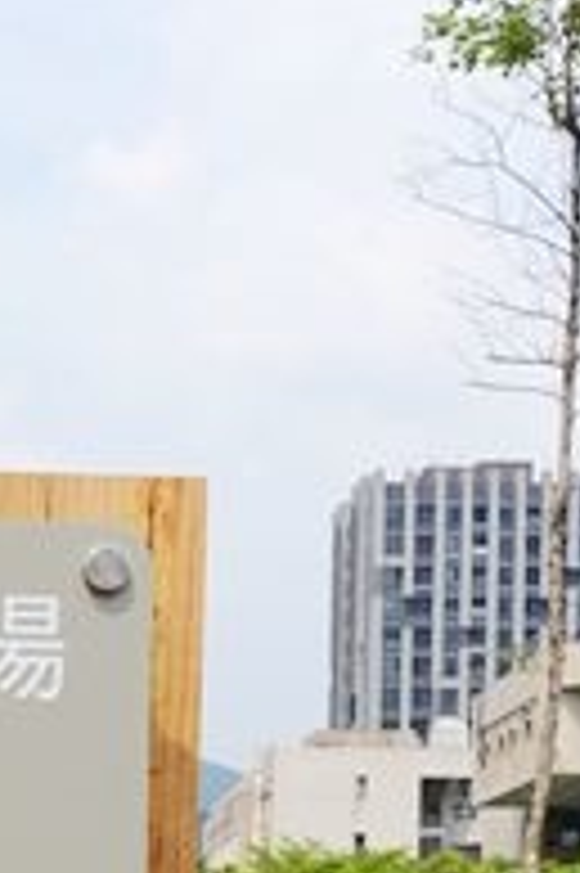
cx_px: -294
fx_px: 2518
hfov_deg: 12.5
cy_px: 1076
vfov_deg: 18.5
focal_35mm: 104
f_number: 5.6
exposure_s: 1/500
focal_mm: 11.22
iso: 125
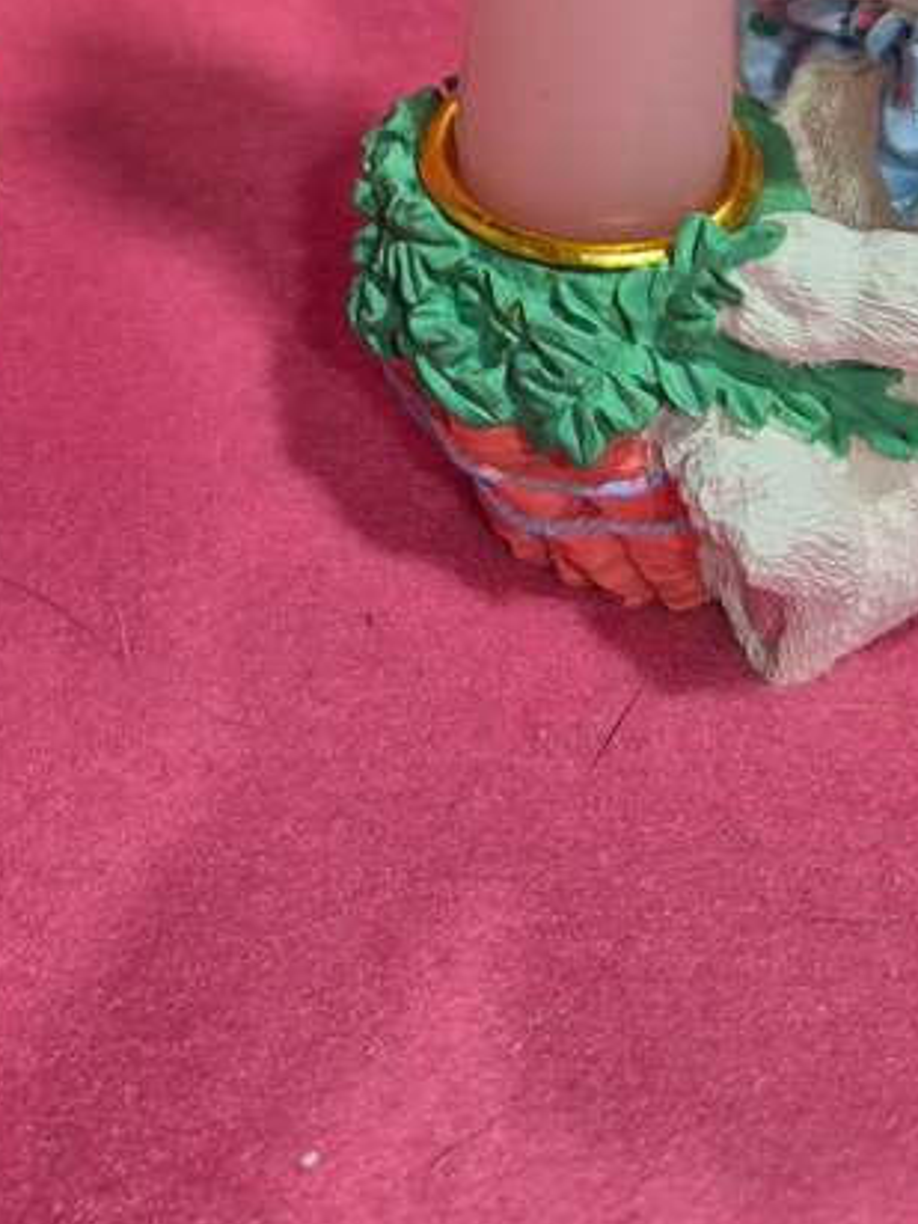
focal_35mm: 67
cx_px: 199
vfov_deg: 24.7
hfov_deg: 21.7
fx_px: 2369
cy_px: -416
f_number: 1.8
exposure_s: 1/120
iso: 50
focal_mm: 5.4
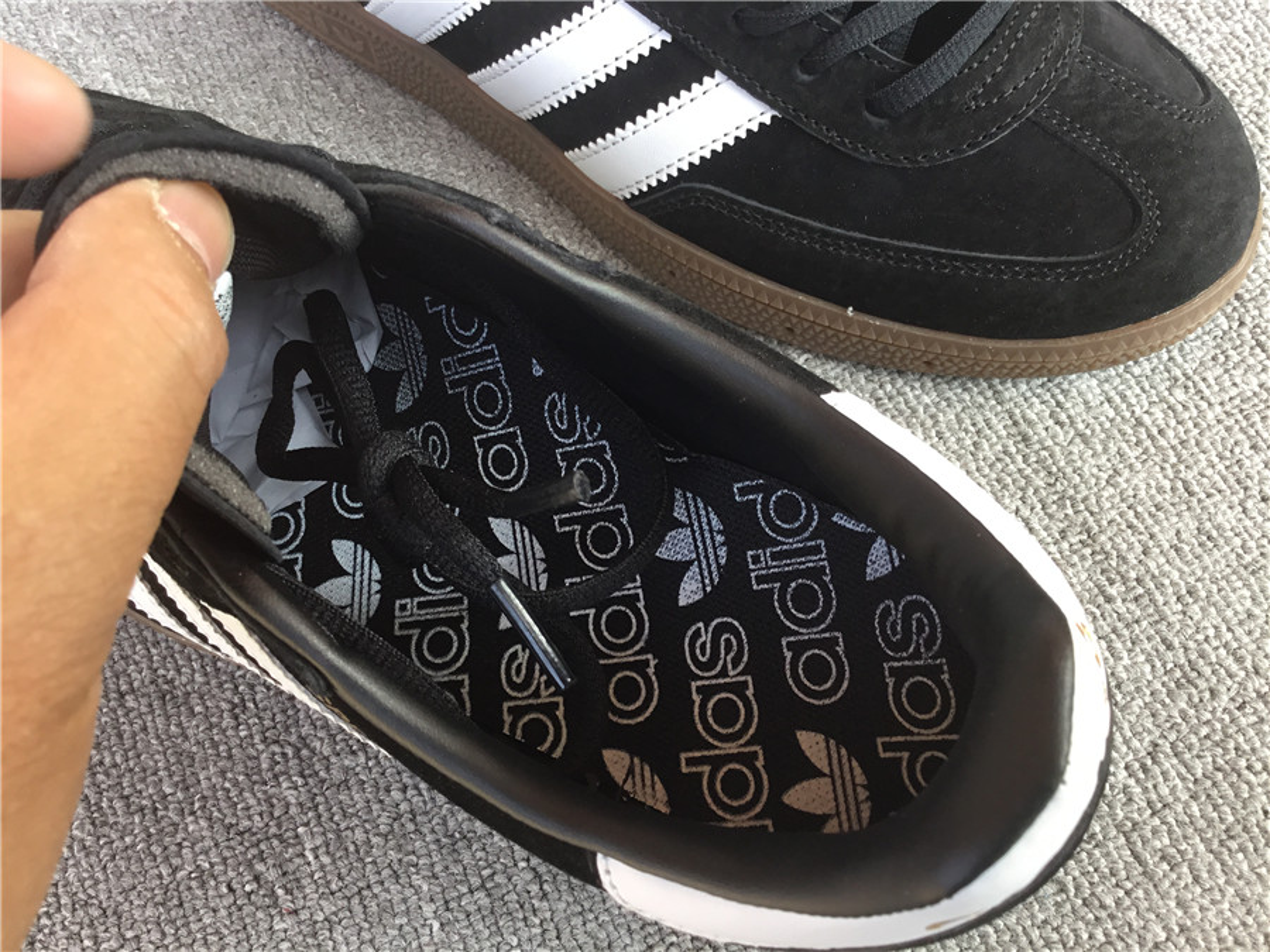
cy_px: 476
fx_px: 1137
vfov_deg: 45.4
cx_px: 635
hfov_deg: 58.4
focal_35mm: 31
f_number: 2.4
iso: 40
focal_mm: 3.3
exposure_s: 1/100
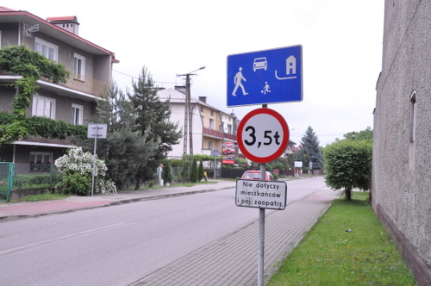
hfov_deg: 45.0
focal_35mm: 44
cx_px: 216
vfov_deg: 30.8
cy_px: 143
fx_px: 520
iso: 3200
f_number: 14
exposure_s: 1/800
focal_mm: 29
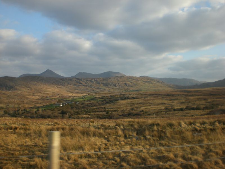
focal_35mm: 38
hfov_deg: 49.0
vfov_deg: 37.7
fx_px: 247
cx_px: 112
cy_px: 84
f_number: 3.1
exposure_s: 1/400
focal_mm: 6.3
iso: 50
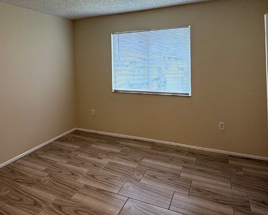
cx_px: 119
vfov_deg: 53.1
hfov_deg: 65.8
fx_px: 206
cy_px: 60
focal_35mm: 26
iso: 100
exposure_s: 1/120
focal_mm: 2.22
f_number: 2.2
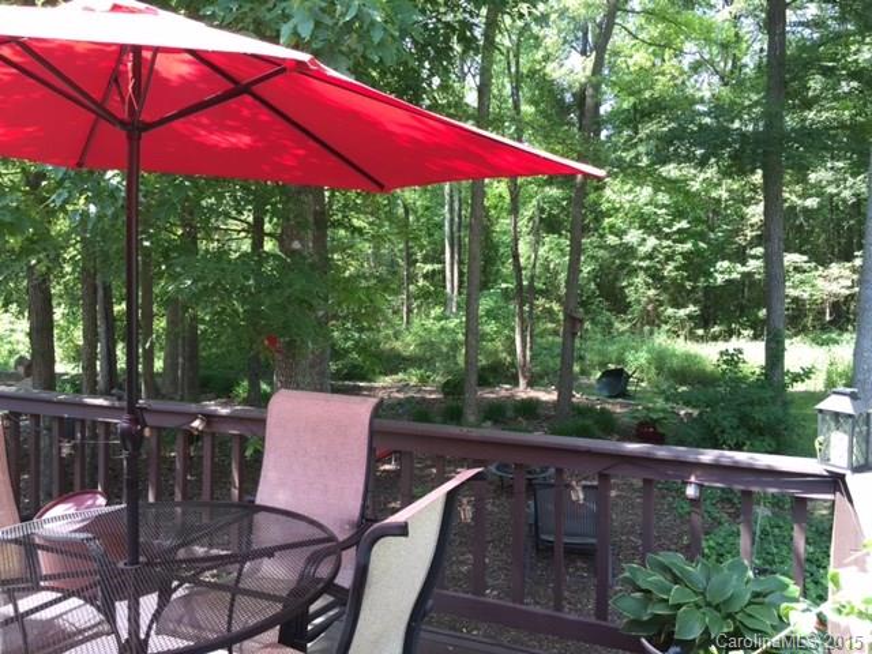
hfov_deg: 61.7
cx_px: 436
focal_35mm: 29
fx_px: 731
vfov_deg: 48.2
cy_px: 327
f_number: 2.2
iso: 32
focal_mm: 4.15
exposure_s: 1/121
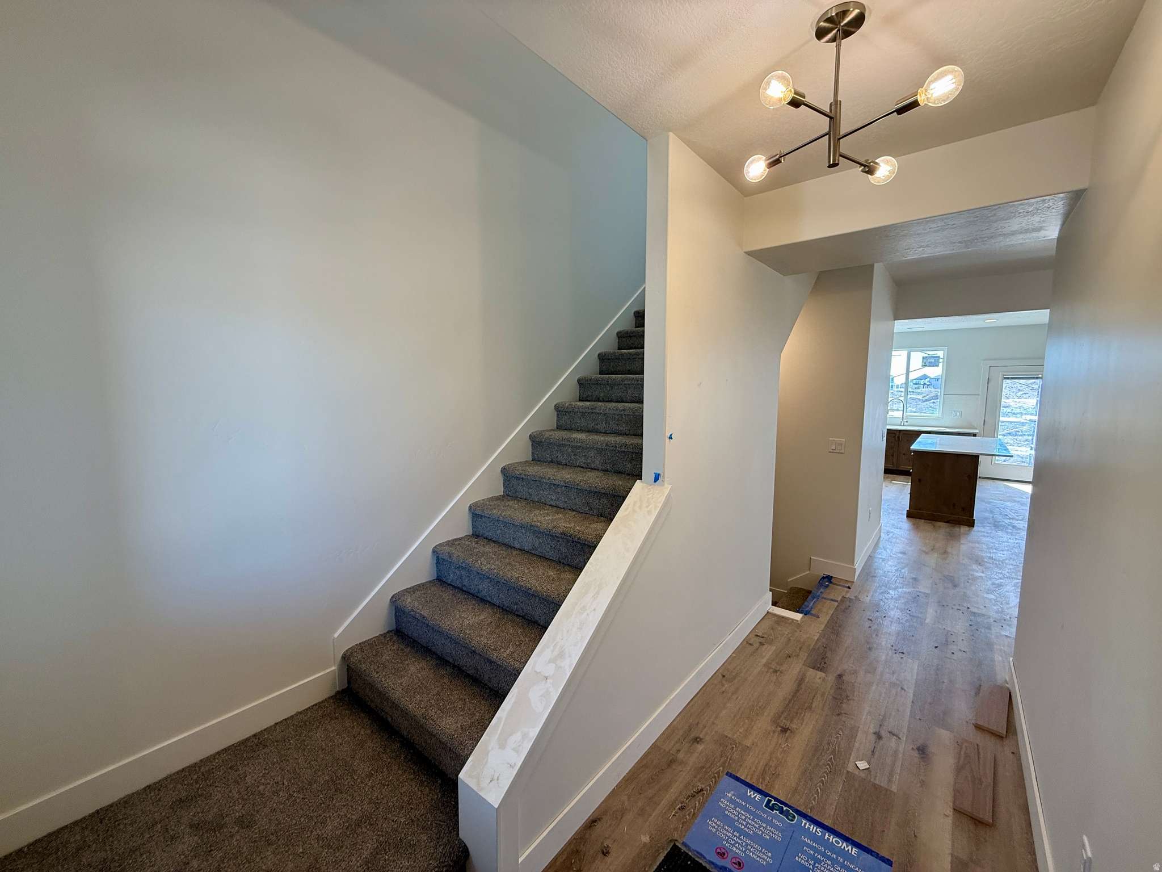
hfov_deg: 102.1
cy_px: 436
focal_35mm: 14
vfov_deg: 85.7
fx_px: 470
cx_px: 581
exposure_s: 1/120
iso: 100
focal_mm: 2.22
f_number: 2.2
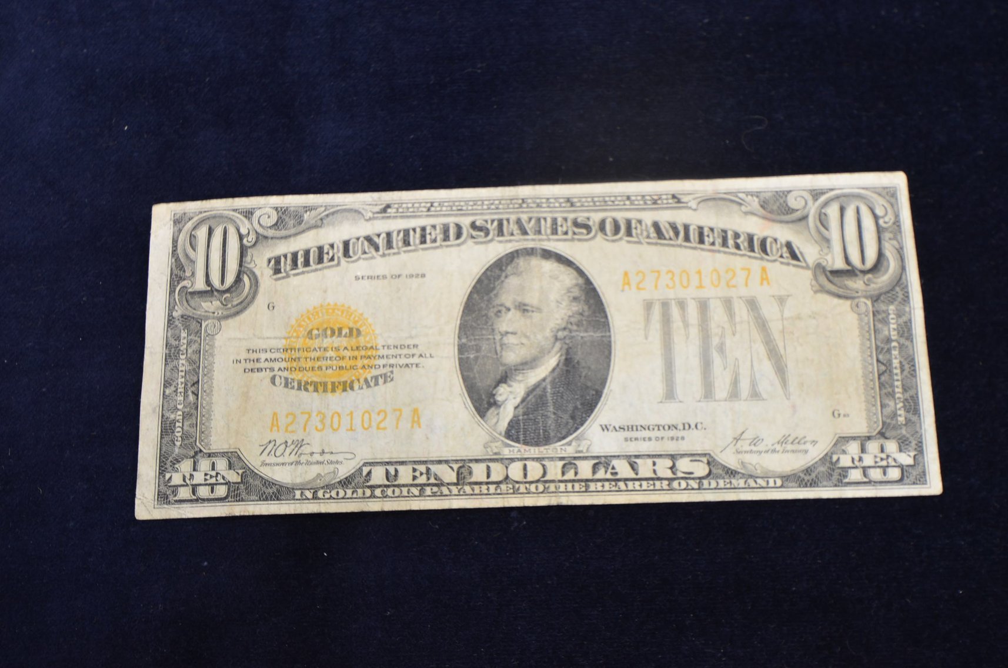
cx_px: 504
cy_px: 334
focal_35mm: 36
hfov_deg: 53.2
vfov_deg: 36.7
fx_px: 1006
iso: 400
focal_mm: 24
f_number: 7.1
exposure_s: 1/100
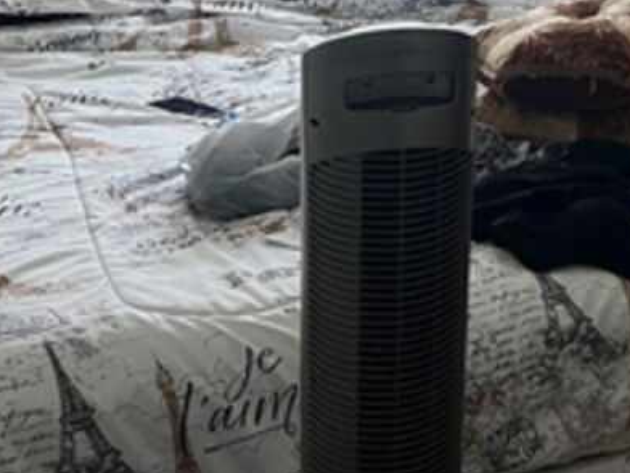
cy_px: -109
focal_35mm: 85
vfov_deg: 16.6
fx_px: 1547
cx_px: 728
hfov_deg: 21.6
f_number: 1.5
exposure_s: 1/60
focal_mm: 5.7
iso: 200
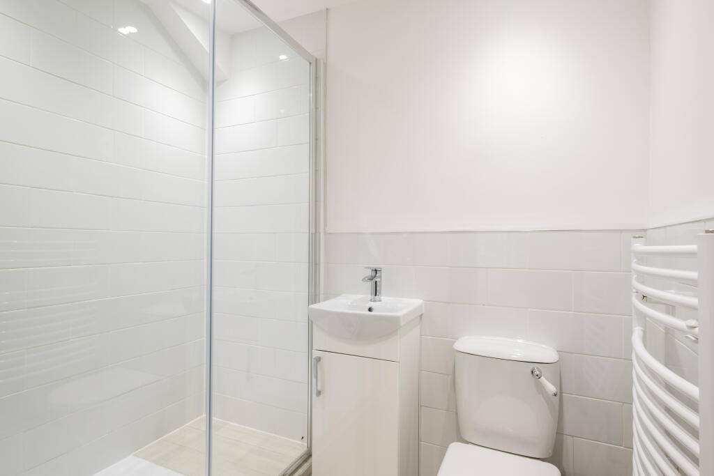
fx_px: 337
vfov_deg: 70.5
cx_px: 357
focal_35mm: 17
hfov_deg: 93.3
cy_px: 238
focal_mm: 11.5
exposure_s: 1/6
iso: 160
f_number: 10
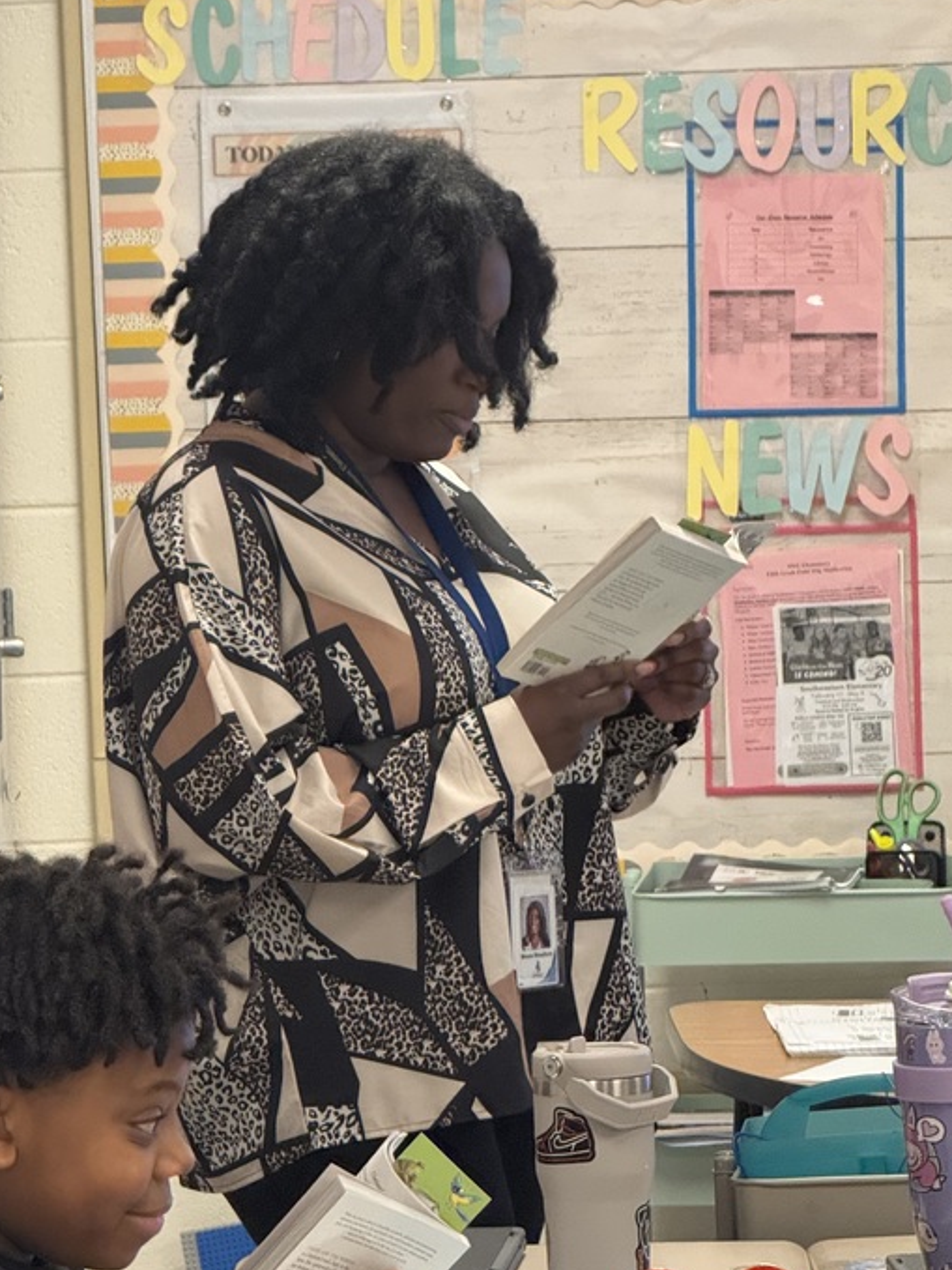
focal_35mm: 181
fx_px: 6639
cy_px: 728
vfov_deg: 10.9
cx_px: 307
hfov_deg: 8.2
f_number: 2.8
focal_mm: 15.66
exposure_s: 1/60
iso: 640
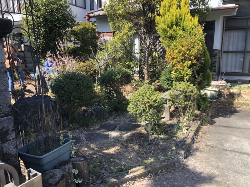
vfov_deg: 49.7
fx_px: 202
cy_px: 94
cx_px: 125
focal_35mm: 28
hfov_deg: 63.4
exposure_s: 1/495
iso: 20
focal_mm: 3.99
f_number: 1.8
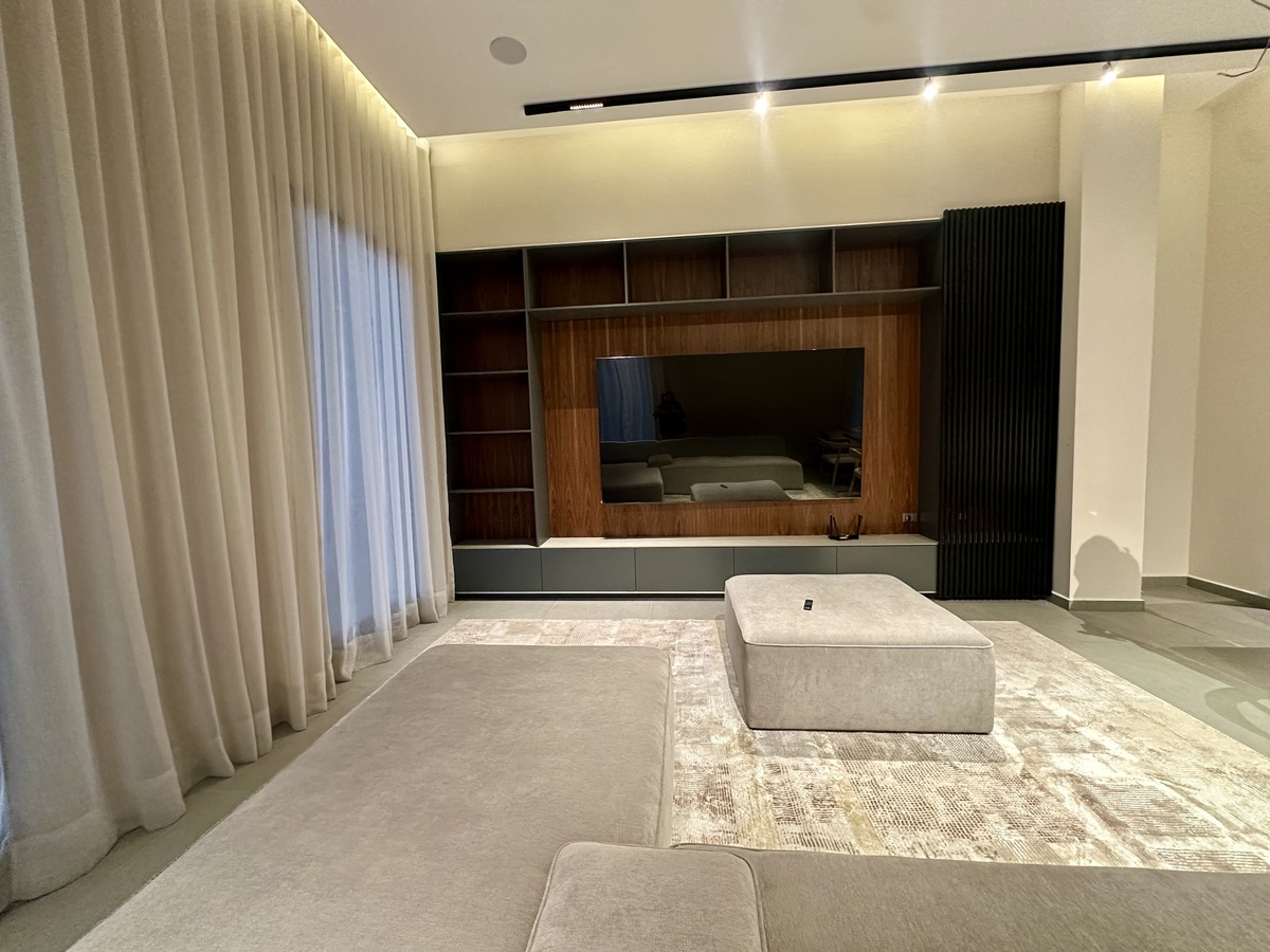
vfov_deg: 85.7
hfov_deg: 102.1
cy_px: 476
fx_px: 514
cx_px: 635
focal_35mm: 14
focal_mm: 2.22
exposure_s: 1/60
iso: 500
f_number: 2.2
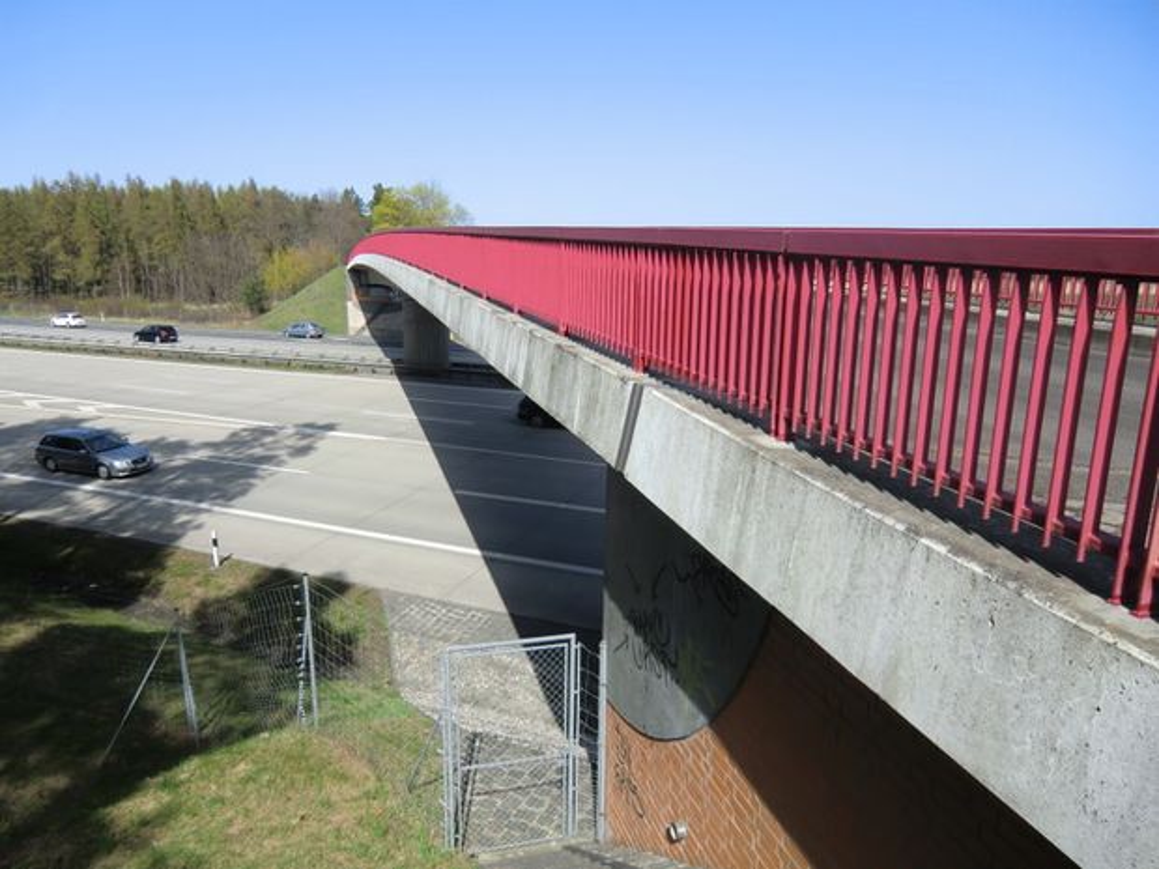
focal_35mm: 24
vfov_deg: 56.8
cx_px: 580
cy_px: 434
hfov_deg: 71.6
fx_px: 804
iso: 64
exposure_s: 1/640
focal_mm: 4.3
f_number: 3.2
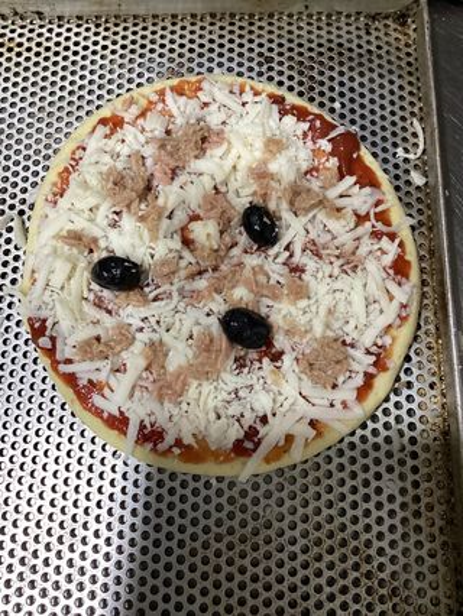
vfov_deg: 58.3
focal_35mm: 31
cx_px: 232
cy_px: 308
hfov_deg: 45.5
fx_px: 552
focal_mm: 3.3
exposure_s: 1/33
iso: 320
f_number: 2.4
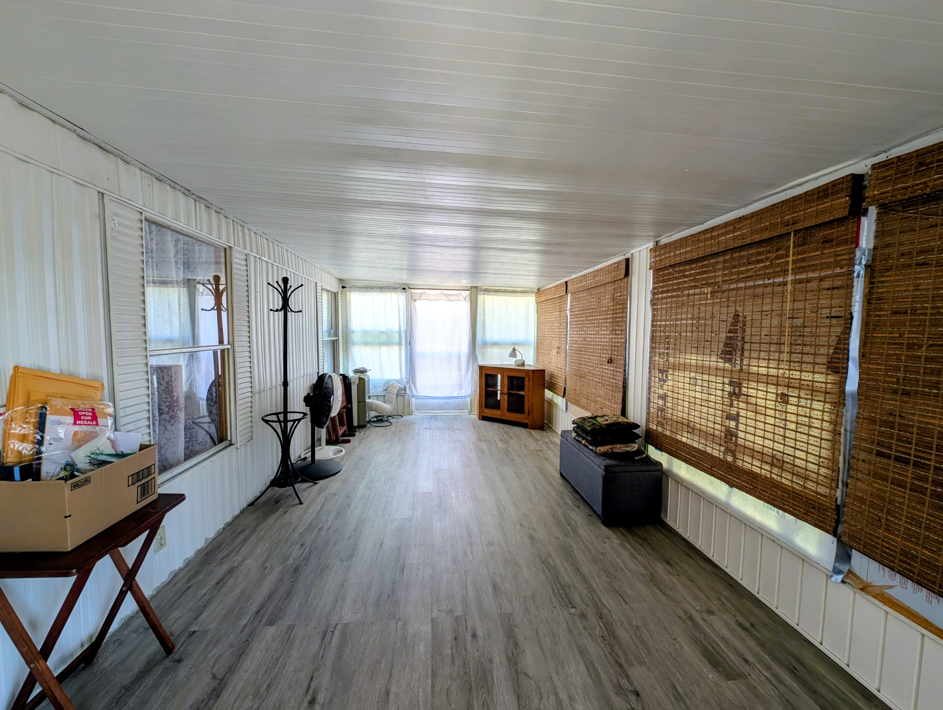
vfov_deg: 94.6
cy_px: 355
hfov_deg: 110.5
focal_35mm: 12
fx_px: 327
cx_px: 472
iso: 42
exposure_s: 1/73.6
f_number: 1.95
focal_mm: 2.23
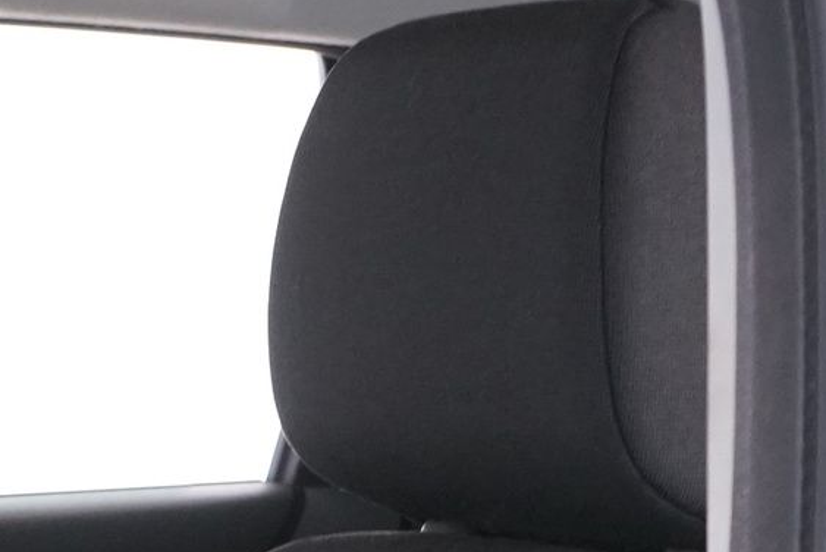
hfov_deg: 14.0
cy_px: 1189
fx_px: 3053
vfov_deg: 9.5
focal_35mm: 133
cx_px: -560
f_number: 6.3
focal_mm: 30
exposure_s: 1/8
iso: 2500
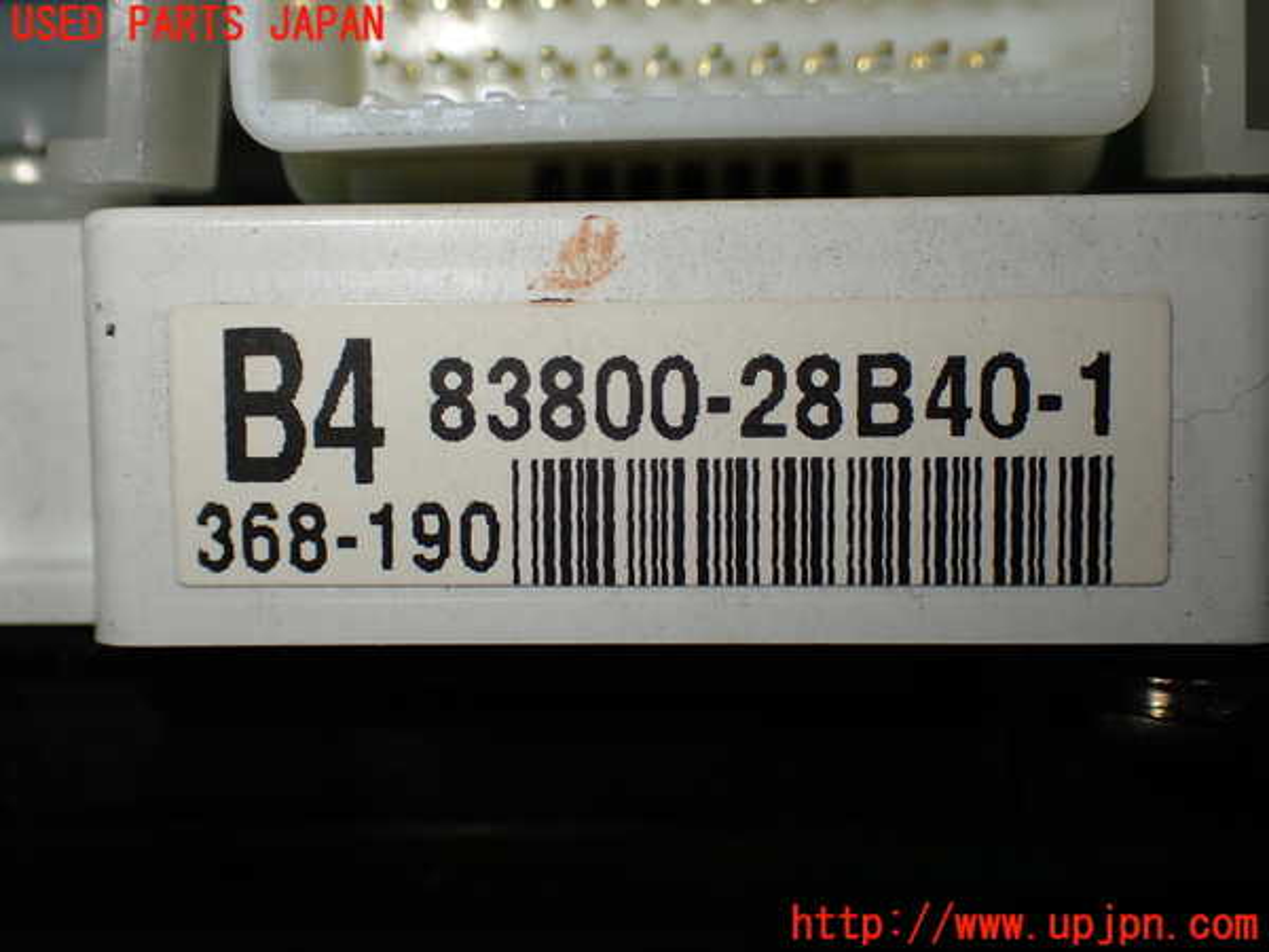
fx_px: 1723
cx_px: 634
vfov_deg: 30.9
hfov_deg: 40.4
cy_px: 476
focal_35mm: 47
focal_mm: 8.4
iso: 160
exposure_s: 1/200
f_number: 3.1
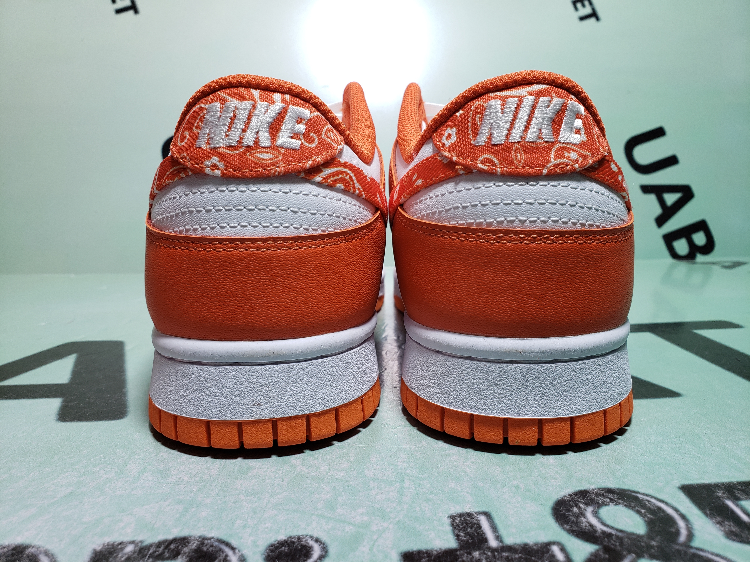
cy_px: 281
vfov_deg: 53.1
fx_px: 563
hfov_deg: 67.3
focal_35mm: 26
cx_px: 375
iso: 50
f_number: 2.4
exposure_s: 1/132
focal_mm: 4.3
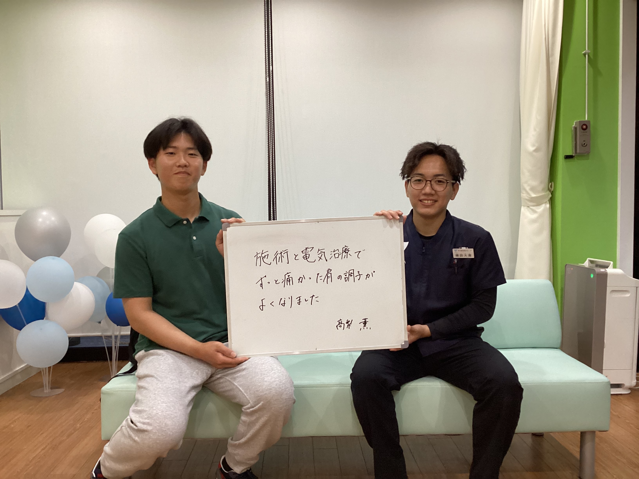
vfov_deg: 45.4
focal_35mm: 31
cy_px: 240
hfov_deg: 58.4
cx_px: 320
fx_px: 572
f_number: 2.4
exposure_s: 1/60
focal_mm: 3.3
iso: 320
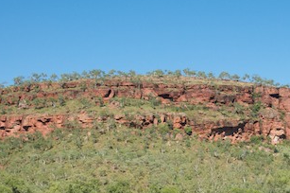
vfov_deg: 15.3
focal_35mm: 88
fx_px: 708
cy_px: 174
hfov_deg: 22.9
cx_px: 228
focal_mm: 30
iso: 320
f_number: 10
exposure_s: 1/400
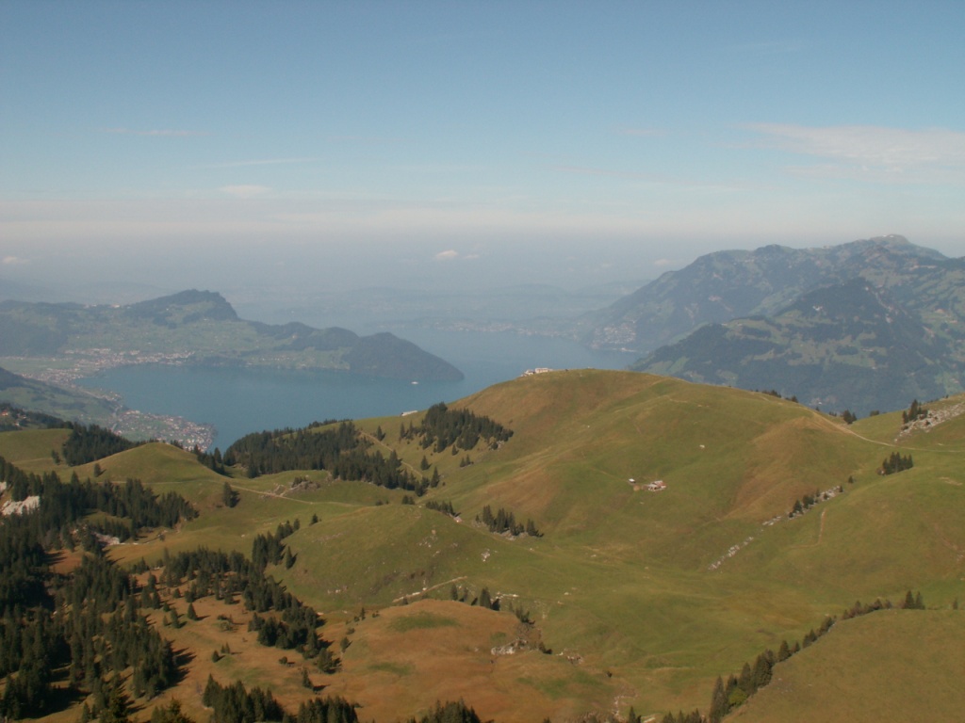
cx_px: 482
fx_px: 976
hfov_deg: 52.6
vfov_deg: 40.7
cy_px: 362
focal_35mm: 35
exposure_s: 1/200
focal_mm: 5.86
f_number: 8
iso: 50
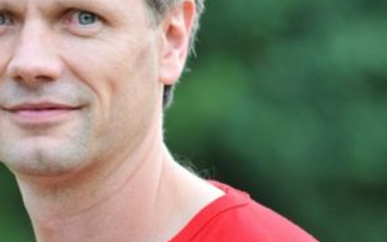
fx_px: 4873
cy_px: 36
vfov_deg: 2.8
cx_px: 72
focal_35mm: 462
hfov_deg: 4.5
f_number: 4
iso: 720
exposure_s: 1/320
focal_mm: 185
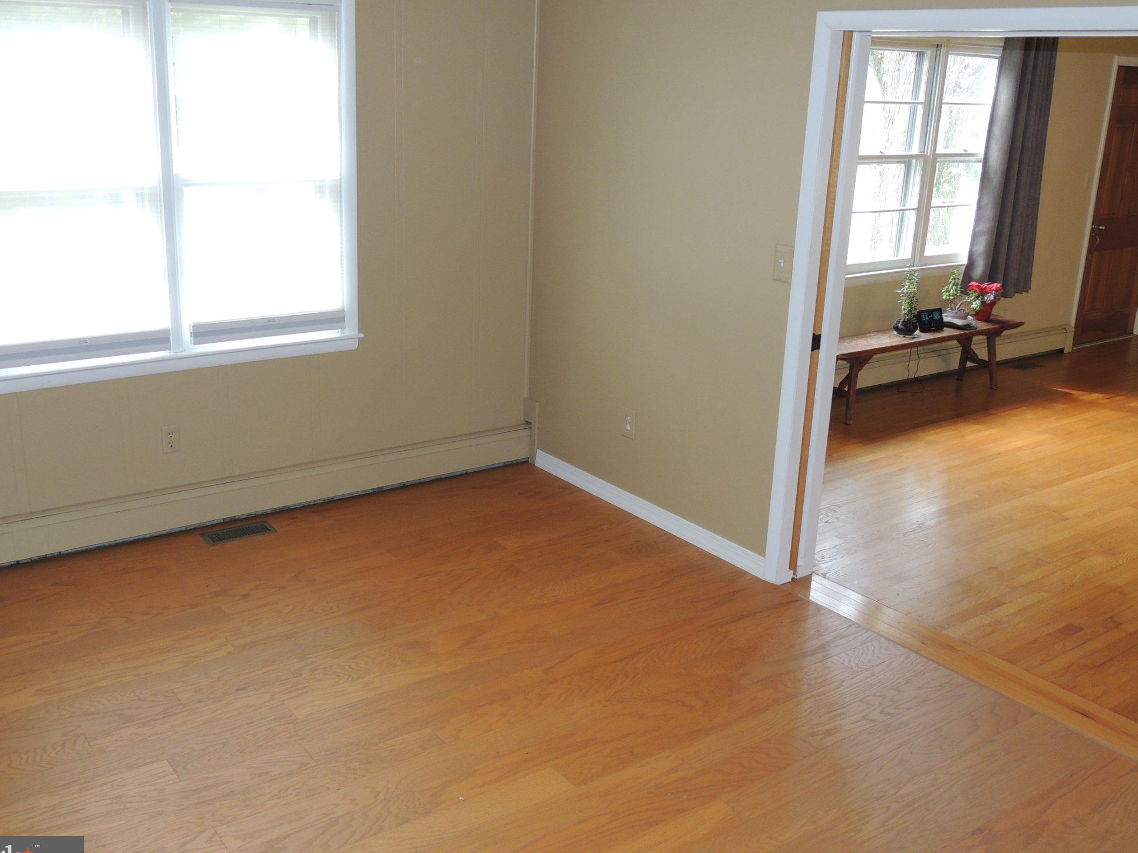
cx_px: 540
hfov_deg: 52.6
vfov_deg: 40.7
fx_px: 1151
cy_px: 432
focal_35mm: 35
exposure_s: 1/30
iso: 200
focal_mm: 5.8
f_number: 3.2
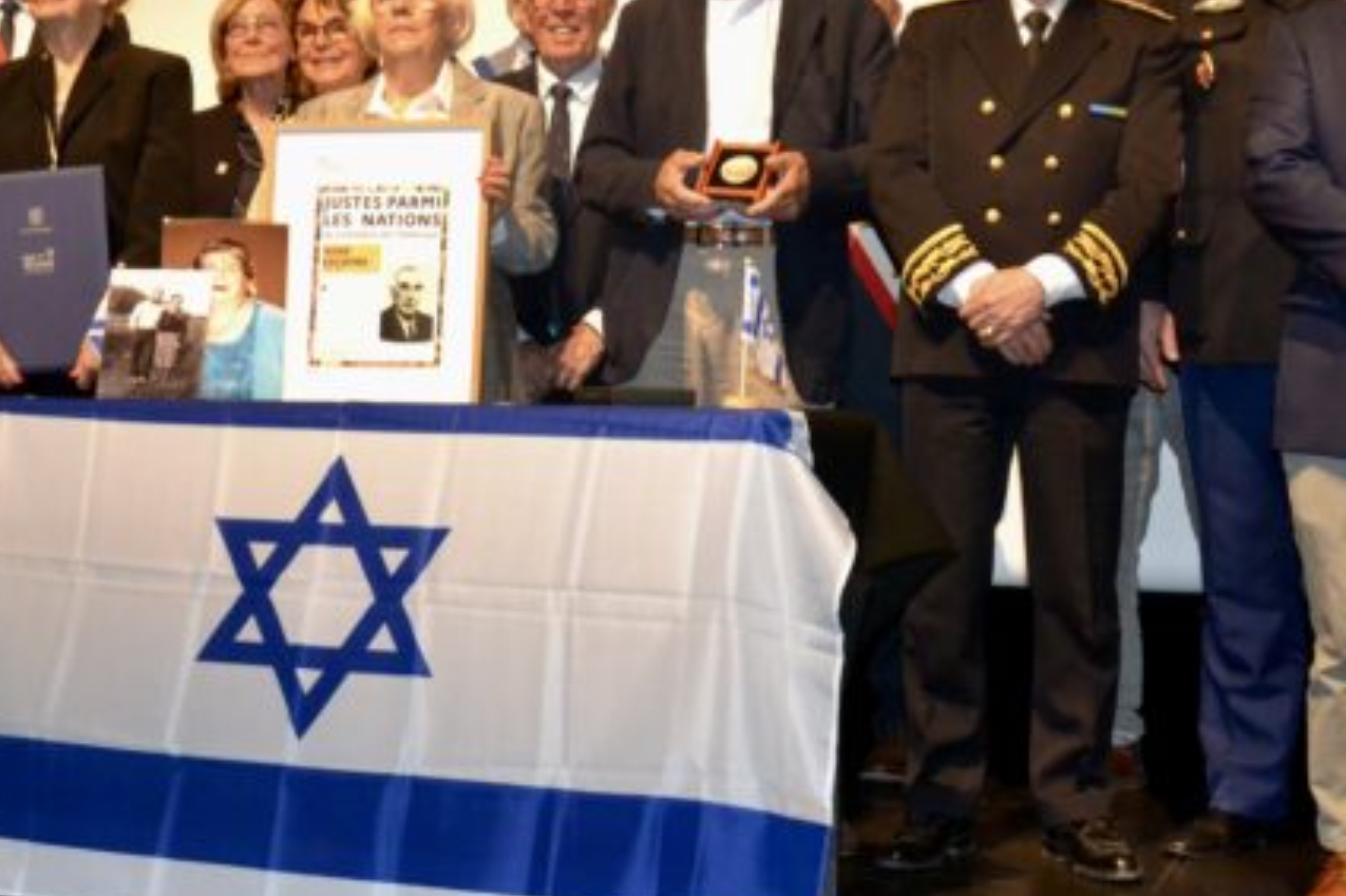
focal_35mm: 62
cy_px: 408
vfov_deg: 21.9
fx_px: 2311
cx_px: 529
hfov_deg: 32.4
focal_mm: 25
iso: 2800
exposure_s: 1/60
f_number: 4
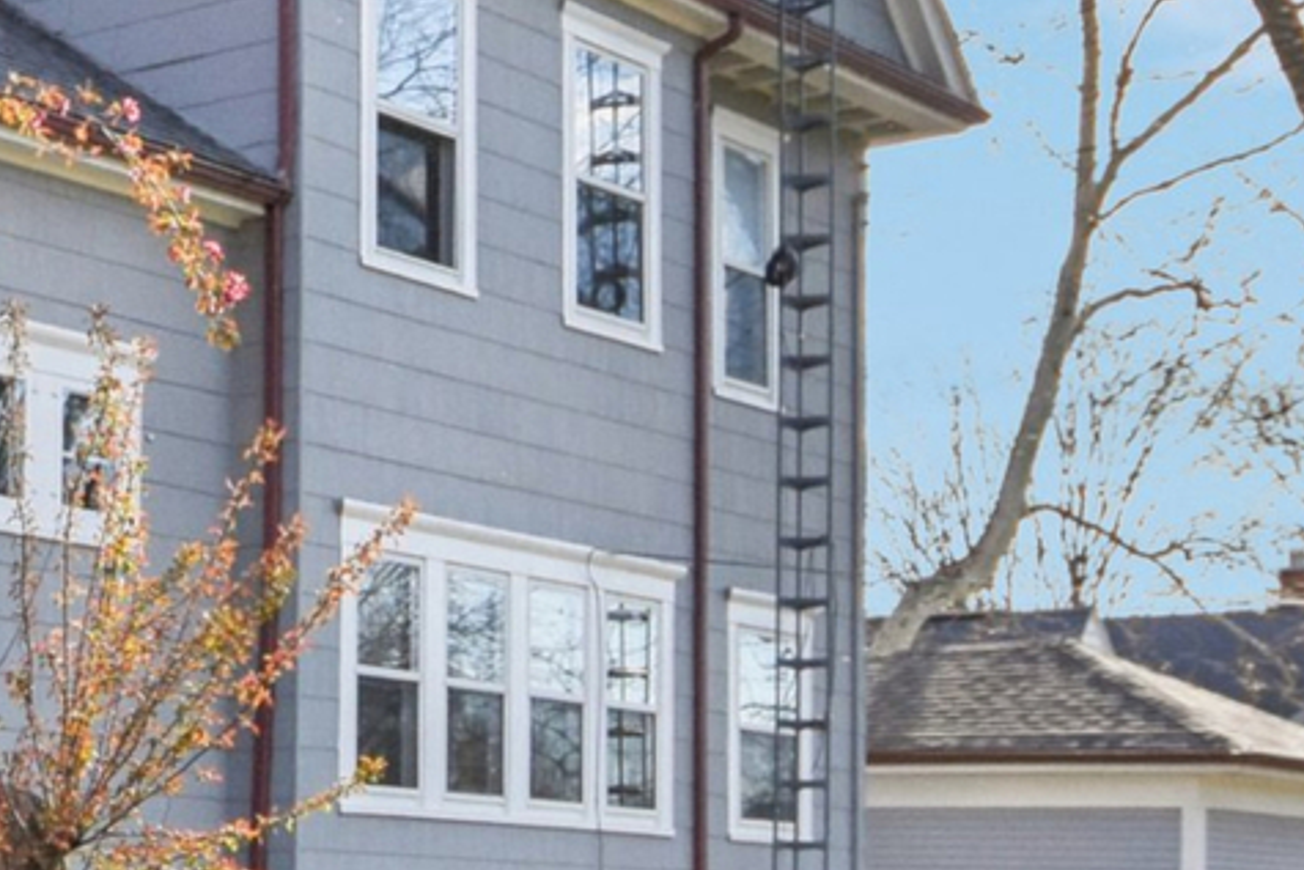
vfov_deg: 22.9
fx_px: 2132
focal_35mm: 59
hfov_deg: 28.2
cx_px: -380
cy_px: 266
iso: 500
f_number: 8
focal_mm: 11.5
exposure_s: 1/800
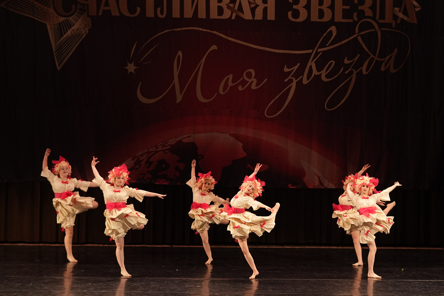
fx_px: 1566
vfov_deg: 10.8
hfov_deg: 16.1
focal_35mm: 127
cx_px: 222
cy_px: 148
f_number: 2.8
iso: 2000
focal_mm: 85
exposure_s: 1/400
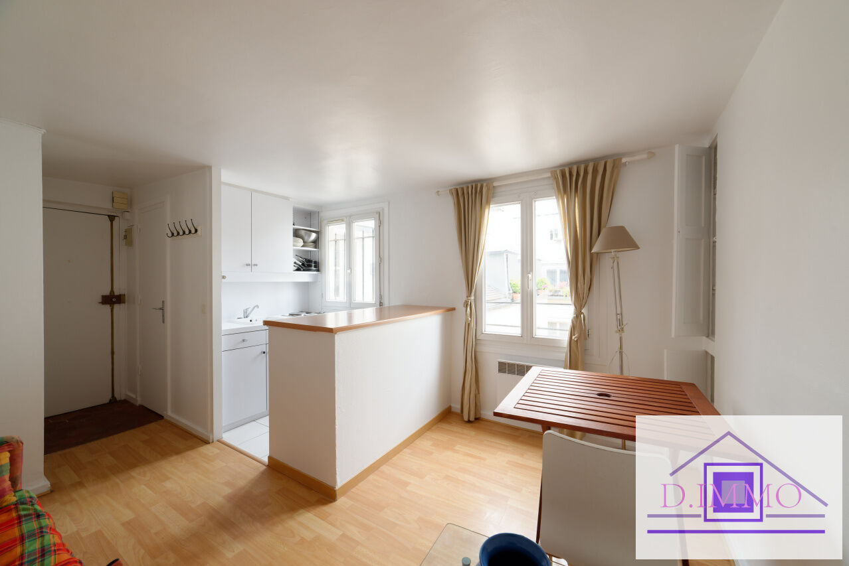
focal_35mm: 14
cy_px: 283
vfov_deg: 81.3
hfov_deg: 104.2
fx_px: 330
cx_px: 424
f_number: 10
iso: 200
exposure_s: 1/1.6
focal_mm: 14
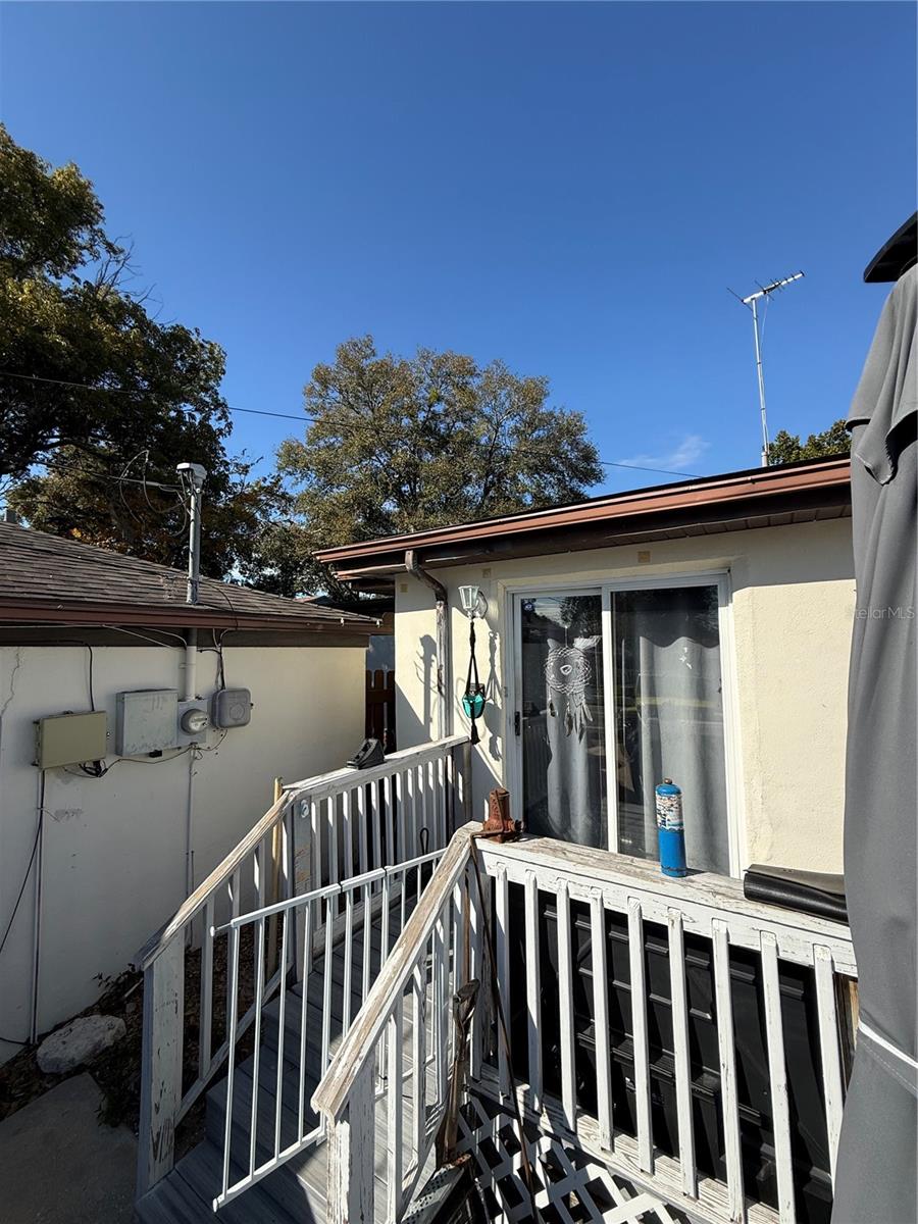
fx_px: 495
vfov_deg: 102.1
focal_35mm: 14
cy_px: 612
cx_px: 459
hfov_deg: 85.7
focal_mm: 2.22
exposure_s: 1/1745
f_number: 2.2
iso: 50
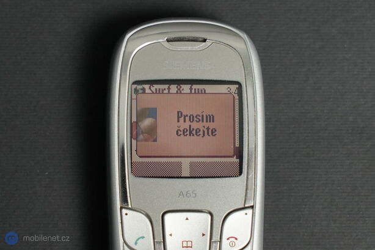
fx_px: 729
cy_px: 125
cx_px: 188
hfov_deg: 28.9
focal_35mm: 70
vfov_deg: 19.4
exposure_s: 1/160
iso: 2000
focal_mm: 70
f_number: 6.3
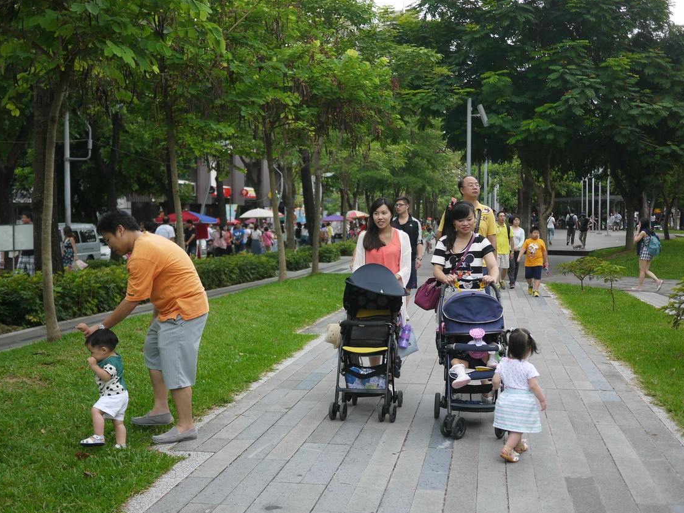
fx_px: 850
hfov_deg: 43.9
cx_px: 341
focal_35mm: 43
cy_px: 268
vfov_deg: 33.6
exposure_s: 1/640
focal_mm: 20
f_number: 1.7
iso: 160
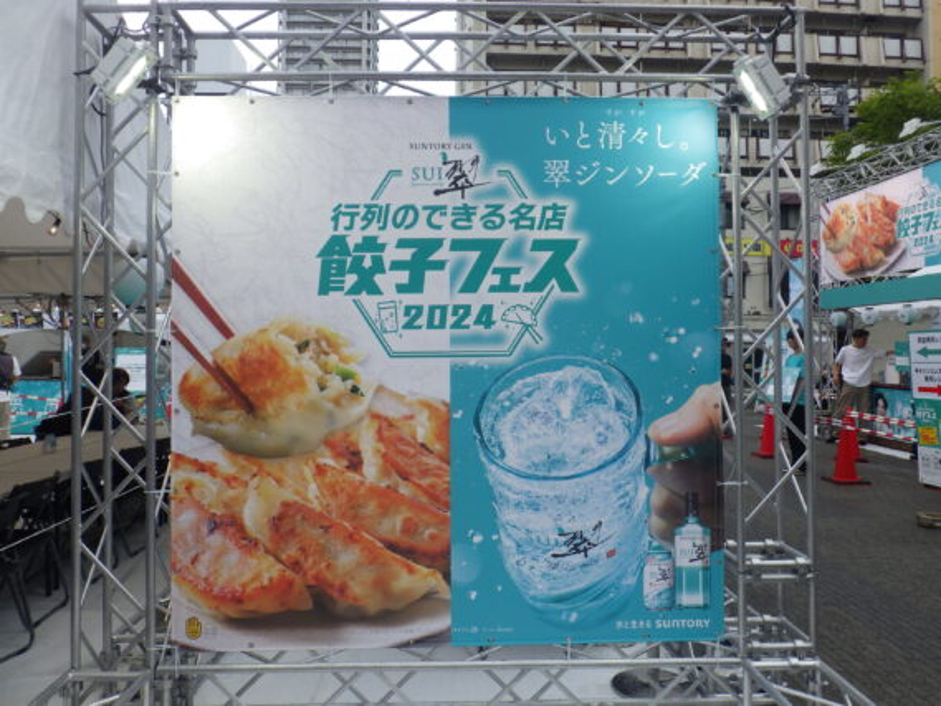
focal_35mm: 28
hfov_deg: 63.4
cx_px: 470
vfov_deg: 49.8
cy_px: 353
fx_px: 761
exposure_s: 1/500
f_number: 4.2
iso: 125
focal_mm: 5
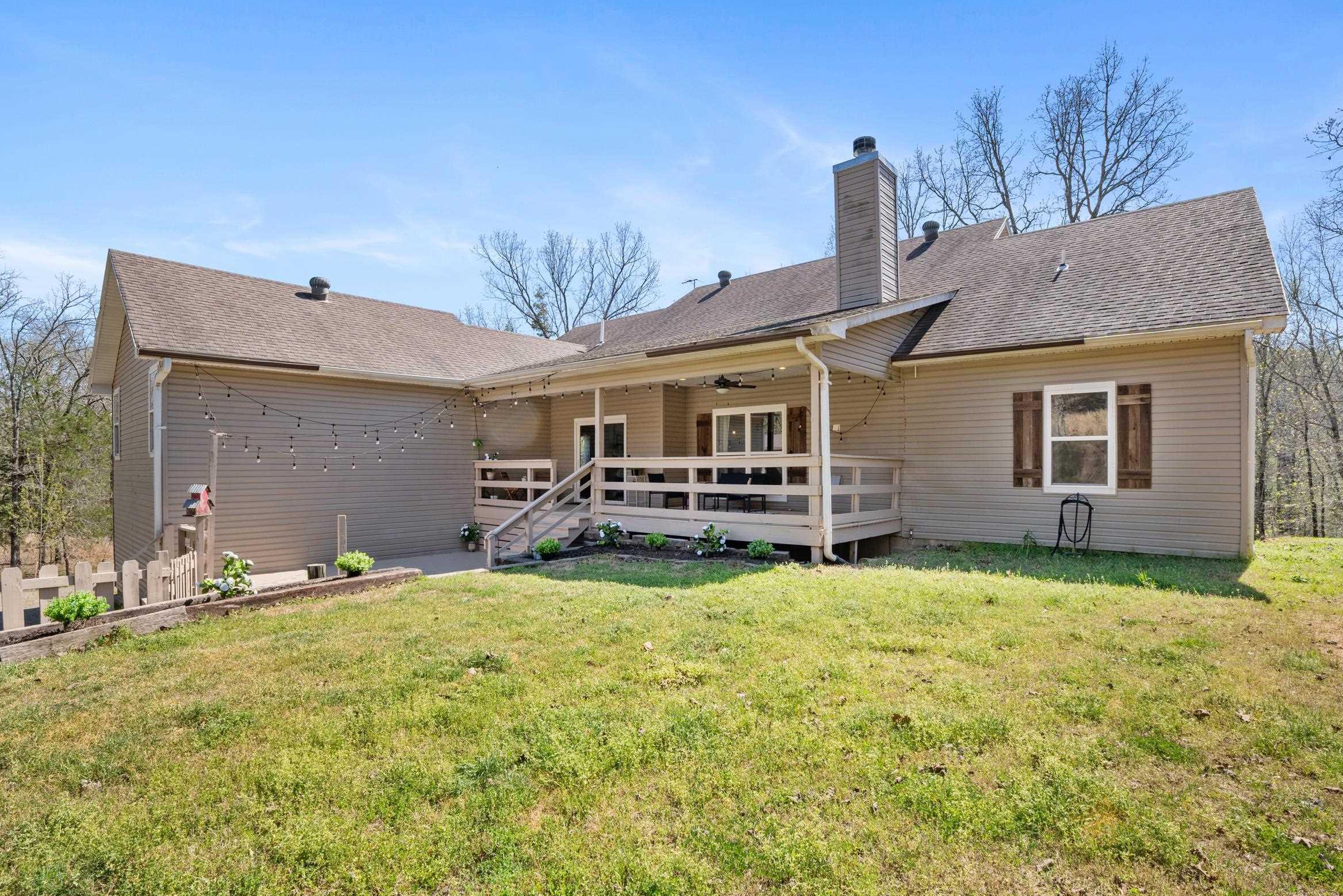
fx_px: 597
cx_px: 681
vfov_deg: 73.7
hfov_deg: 96.7
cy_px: 466
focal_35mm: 16
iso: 200
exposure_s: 1/100
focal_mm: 10
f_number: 9
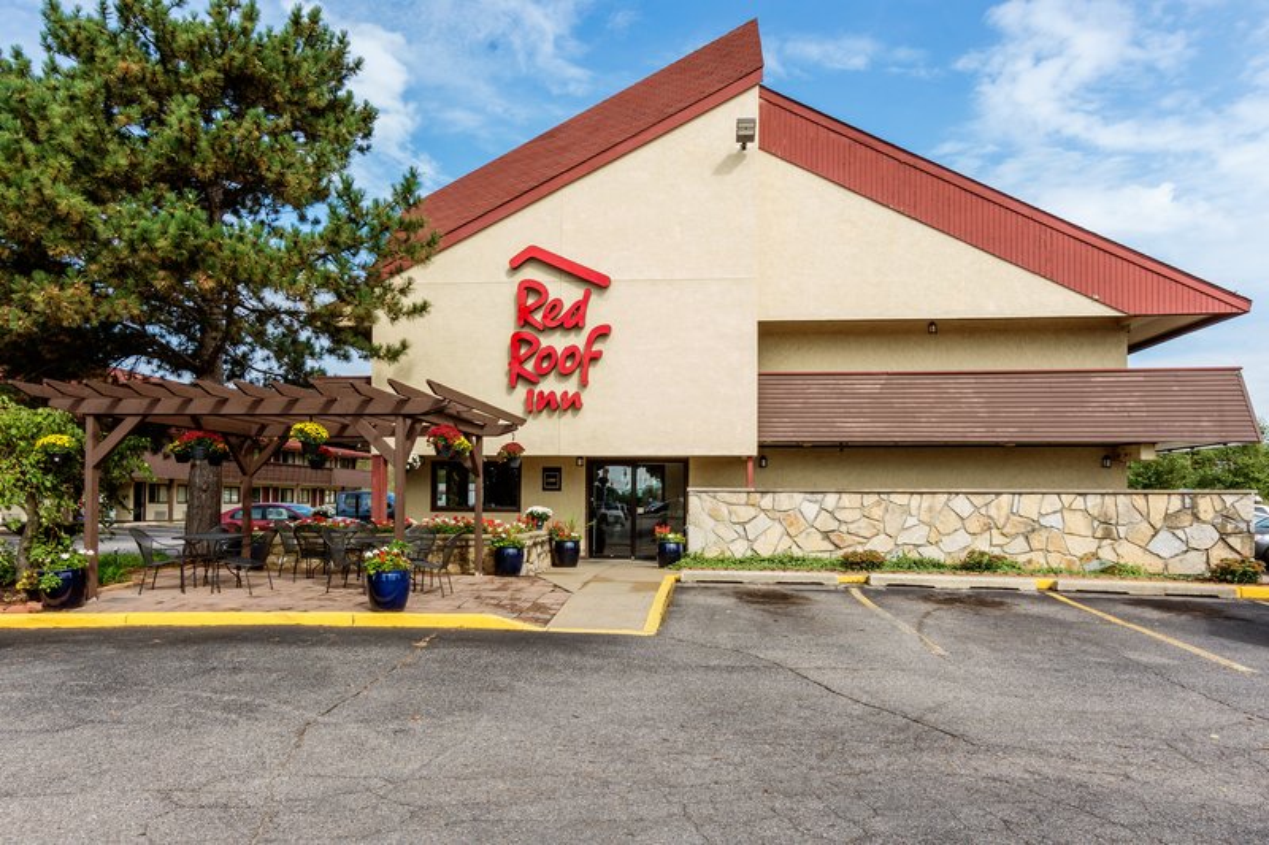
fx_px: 793
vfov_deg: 56.1
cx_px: 634
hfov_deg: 77.3
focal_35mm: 22
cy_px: 422
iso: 400
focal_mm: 15
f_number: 13
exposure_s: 1/100
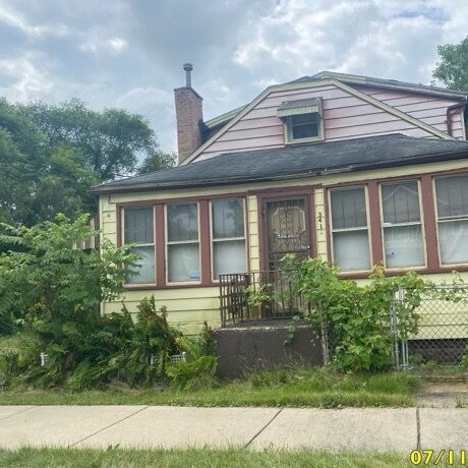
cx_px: 310
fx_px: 489
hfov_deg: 50.2
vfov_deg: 51.1
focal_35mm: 32
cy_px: 230
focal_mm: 4.25
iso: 32
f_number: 1.8
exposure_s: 1/2222
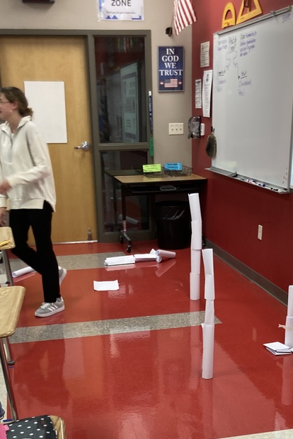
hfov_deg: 28.1
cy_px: 346
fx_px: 586
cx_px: 151
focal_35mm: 48
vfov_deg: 39.6
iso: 80
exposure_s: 1/60
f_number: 1.8
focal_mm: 3.99
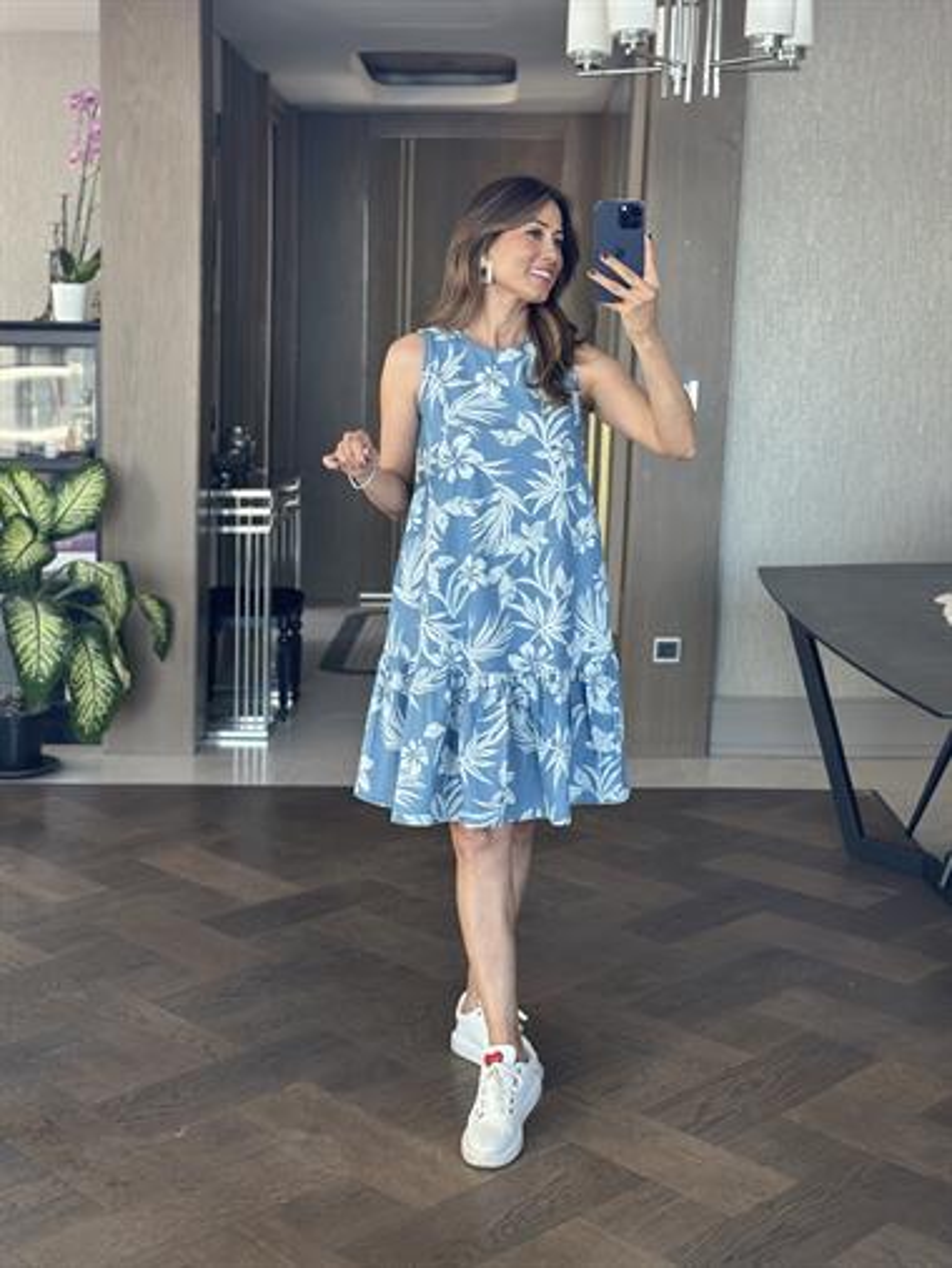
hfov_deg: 30.3
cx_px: 476
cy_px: 634
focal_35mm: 48
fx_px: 1759
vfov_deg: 39.6
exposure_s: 1/85
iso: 125
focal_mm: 6.86
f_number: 1.78
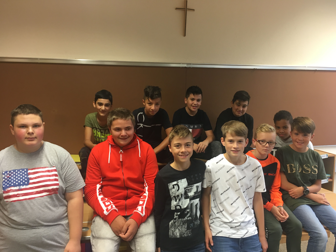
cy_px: 126
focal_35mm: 29
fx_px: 281
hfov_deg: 61.7
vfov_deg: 48.2
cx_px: 168
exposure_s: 1/33
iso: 100
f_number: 2.2
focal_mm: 4.15
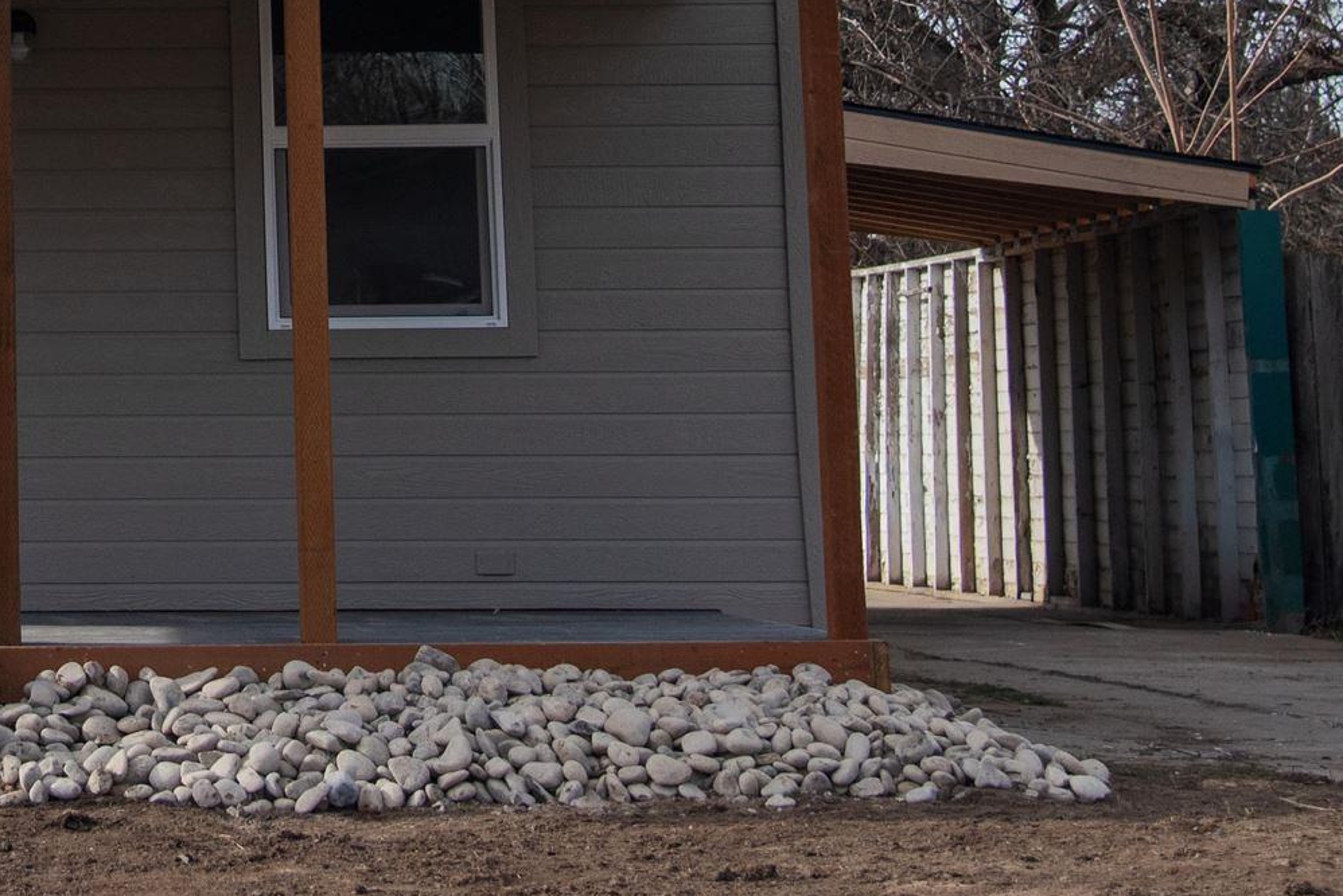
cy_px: -369
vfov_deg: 11.3
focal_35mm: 117
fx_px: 4366
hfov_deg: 16.9
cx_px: -155
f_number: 4
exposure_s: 1/4000
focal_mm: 38
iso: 200
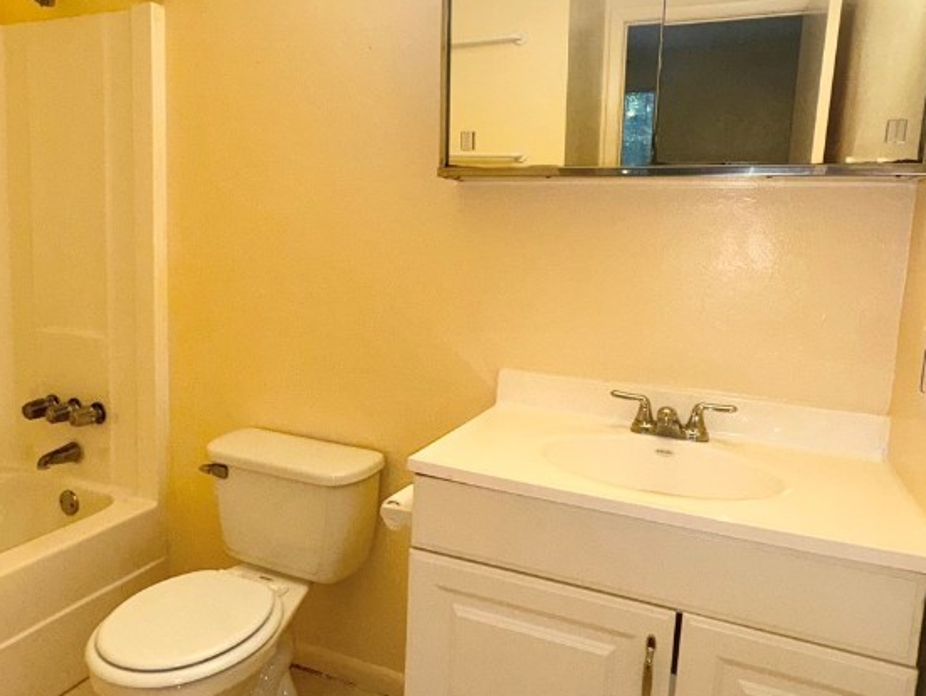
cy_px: 328
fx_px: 696
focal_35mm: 26
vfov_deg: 53.1
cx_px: 439
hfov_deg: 67.2
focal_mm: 2.22
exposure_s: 1/120
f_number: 2.2
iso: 80
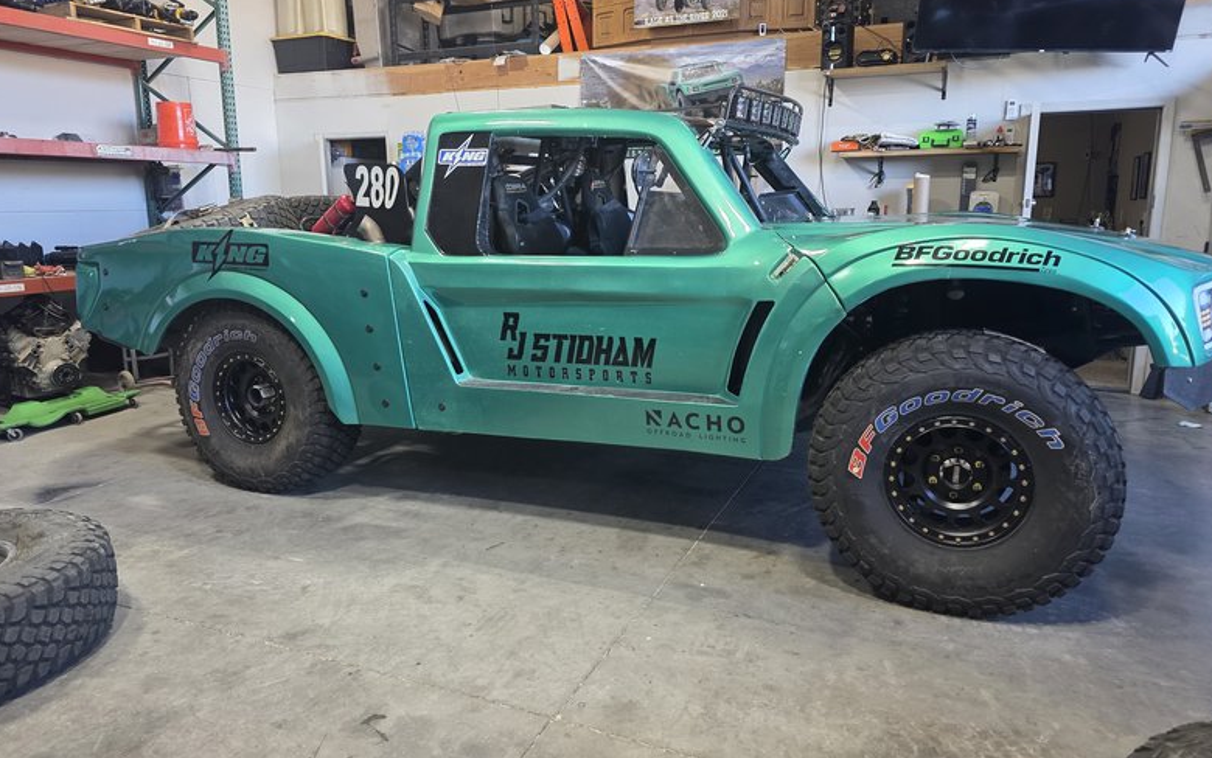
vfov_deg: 49.3
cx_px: 614
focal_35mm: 25
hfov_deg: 72.5
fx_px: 826
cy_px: 356
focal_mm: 6.3
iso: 200
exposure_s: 1/120
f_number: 1.7
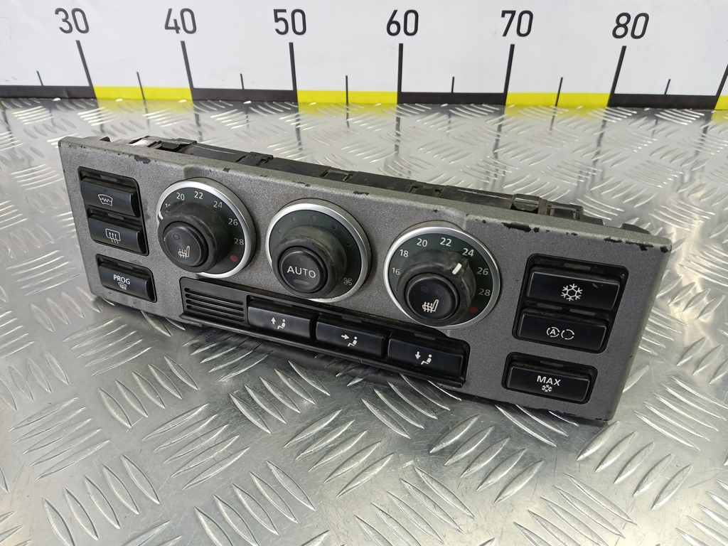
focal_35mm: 23
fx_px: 484
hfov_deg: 73.9
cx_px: 364
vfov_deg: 58.9
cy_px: 273
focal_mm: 4.11
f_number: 1.6
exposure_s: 1/50
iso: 160
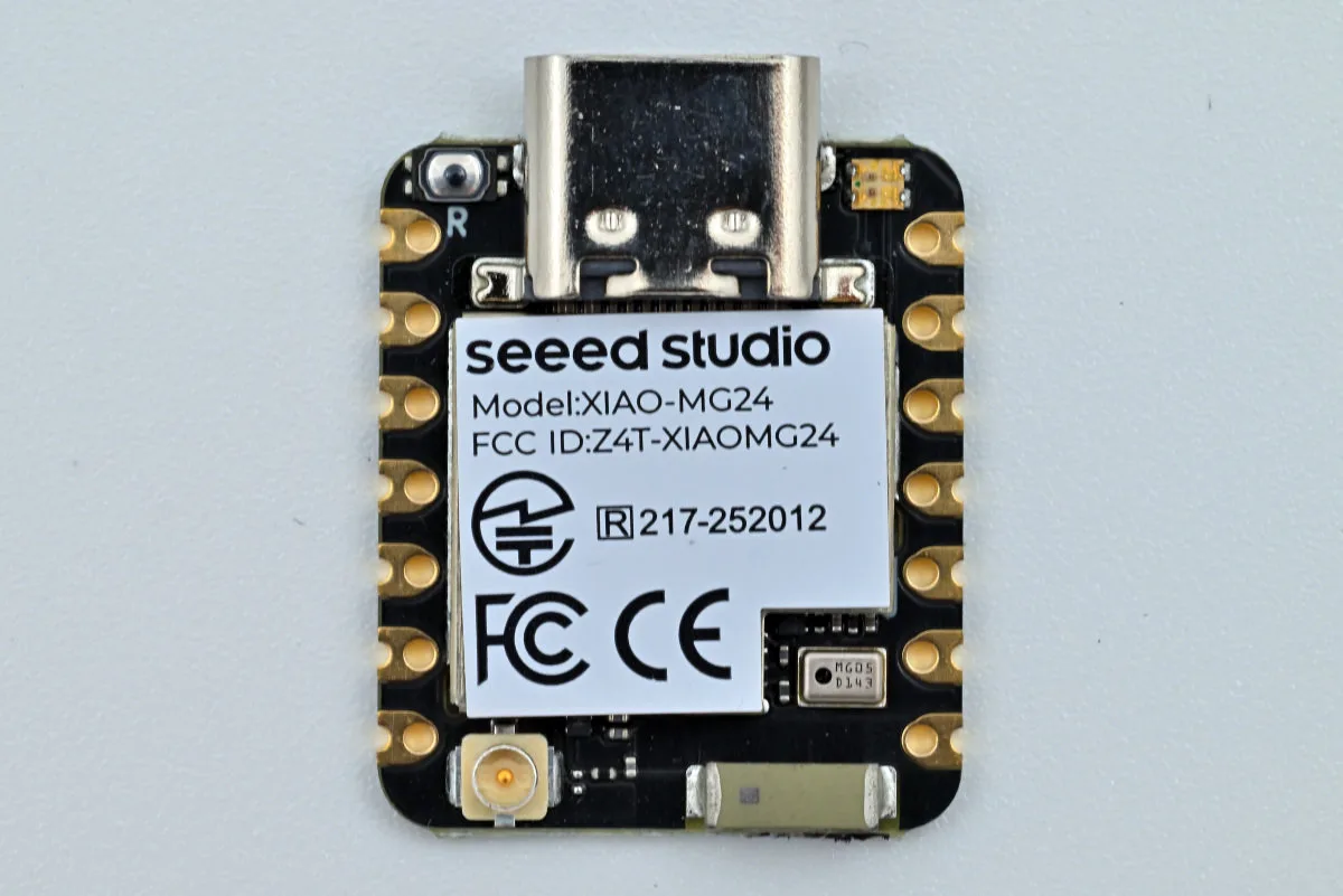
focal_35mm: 105
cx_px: 672
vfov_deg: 13.1
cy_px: 448
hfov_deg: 19.4
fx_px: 3918
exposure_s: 1/25
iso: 800
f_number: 32
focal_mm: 105
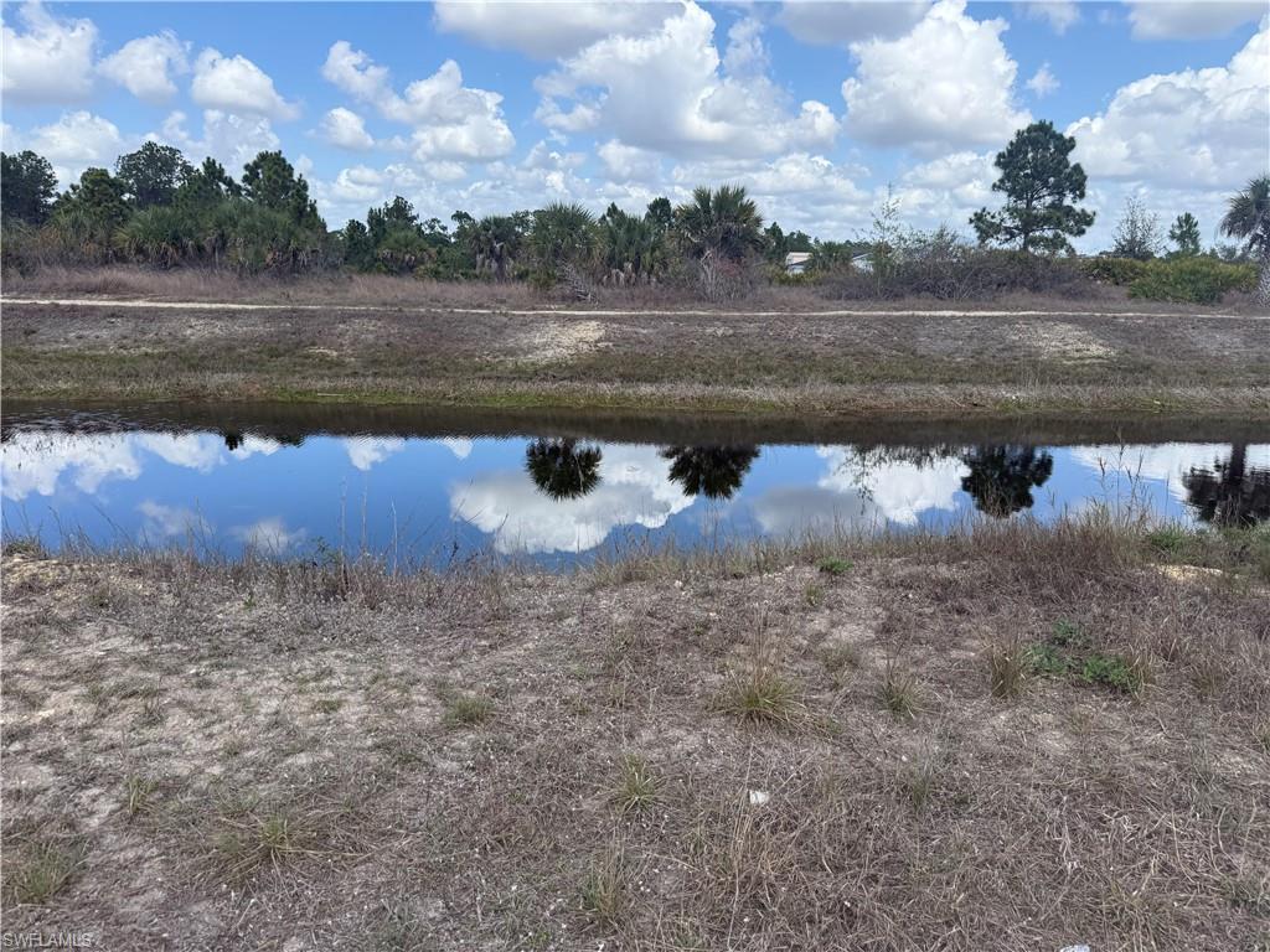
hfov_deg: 71.6
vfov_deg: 56.8
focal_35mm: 24
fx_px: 881
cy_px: 476
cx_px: 635
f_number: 1.78
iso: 100
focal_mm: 6.76
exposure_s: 1/3021
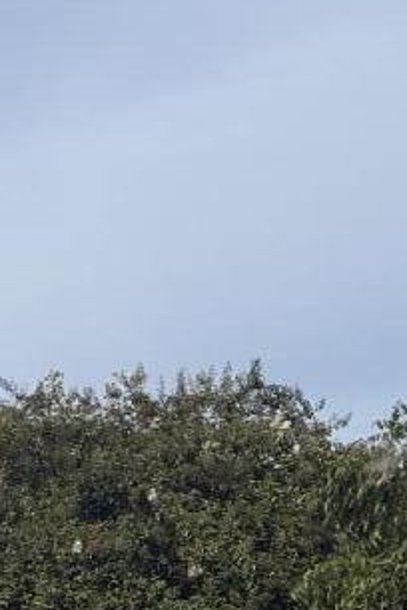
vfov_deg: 12.1
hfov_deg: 6.9
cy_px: 899
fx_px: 2764
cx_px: -1101
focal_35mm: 163
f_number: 1.78
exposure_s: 1/6711
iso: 80
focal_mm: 6.76
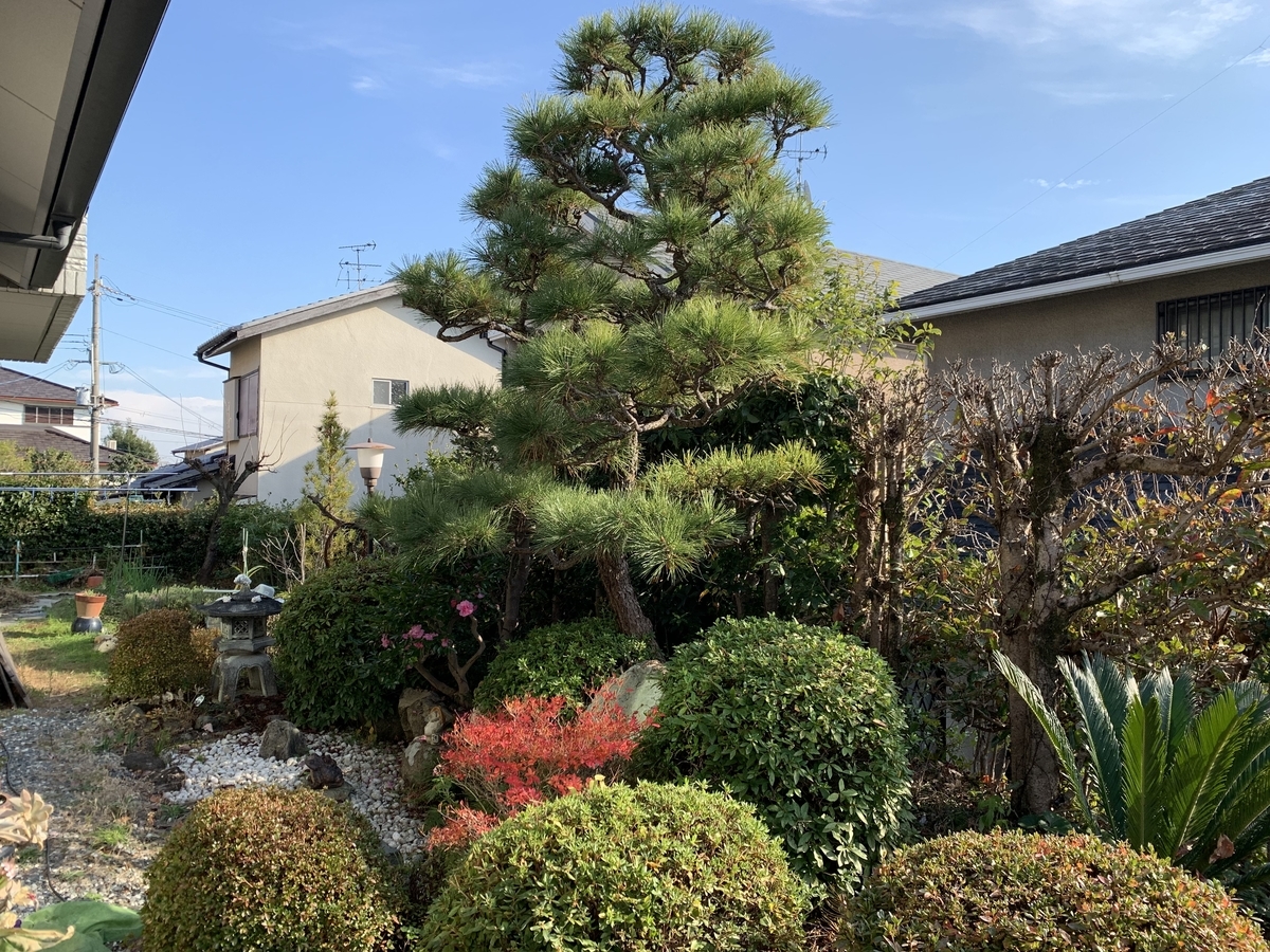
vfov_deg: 53.1
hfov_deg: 67.3
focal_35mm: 26
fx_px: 954
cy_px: 476
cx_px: 635
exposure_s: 1/711
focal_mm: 4.25
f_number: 1.8
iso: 25
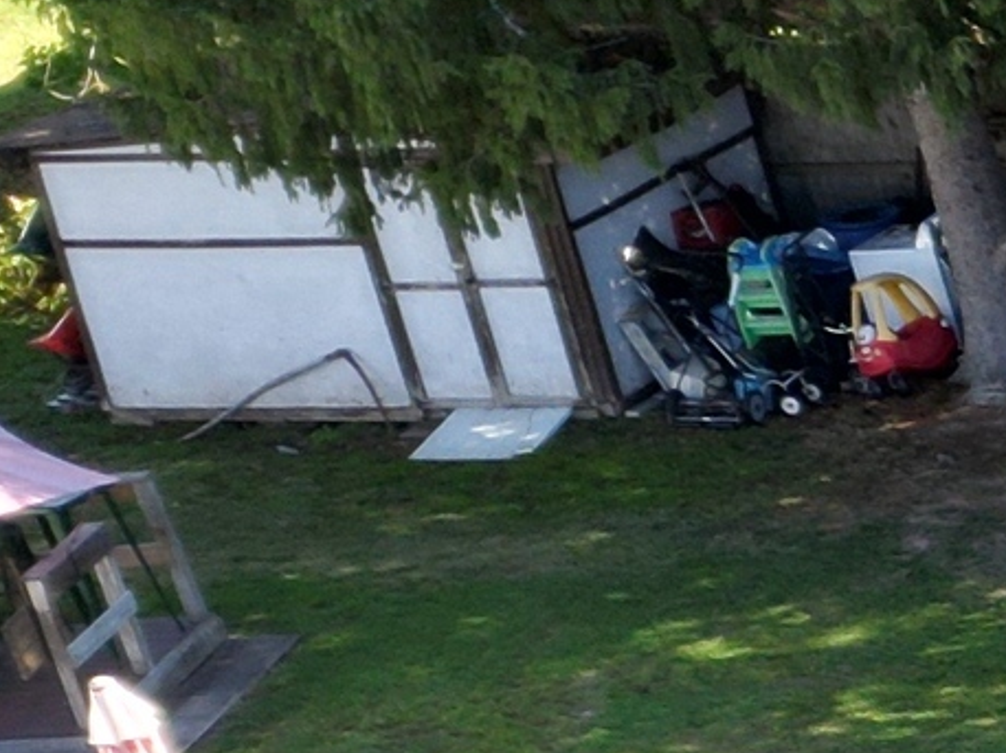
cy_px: 1477
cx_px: 3213
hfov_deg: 9.2
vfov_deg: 8.7
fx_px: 4676
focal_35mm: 161
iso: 100
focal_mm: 6.72
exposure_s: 1/500
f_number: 1.7
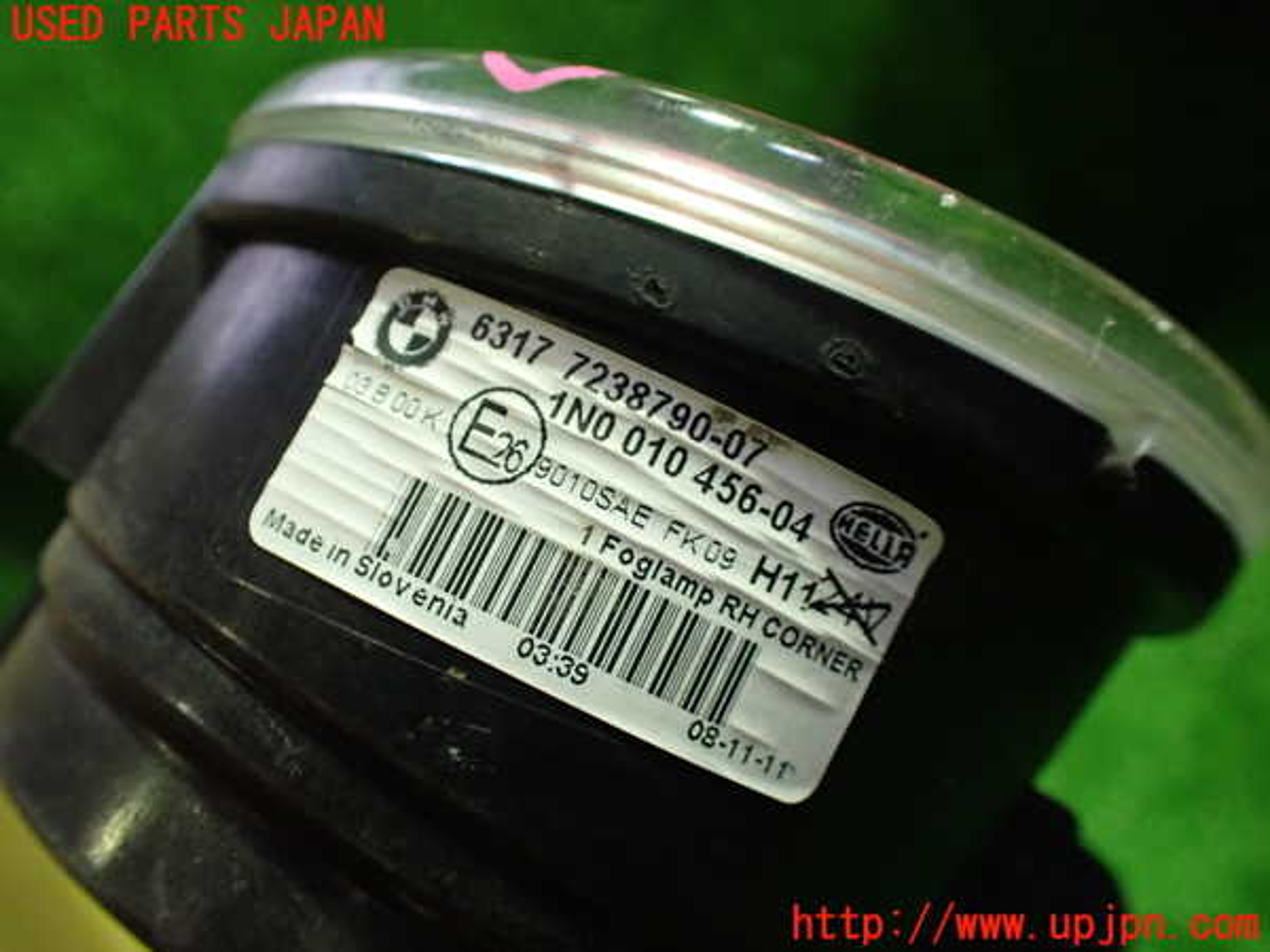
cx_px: 635
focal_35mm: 30
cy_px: 476
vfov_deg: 46.8
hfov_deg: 60.0
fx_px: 1101
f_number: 2.3
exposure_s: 1/80
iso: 800
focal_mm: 5.4
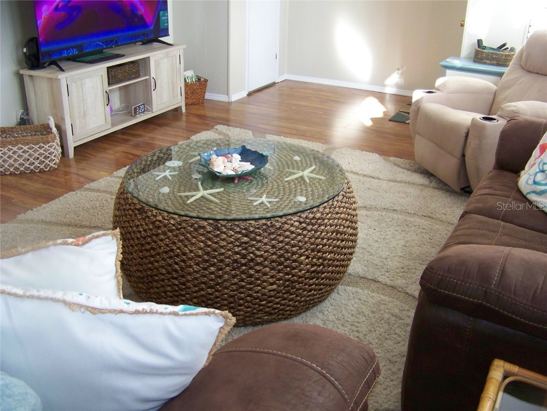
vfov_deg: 39.7
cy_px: 206
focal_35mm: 36
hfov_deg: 51.4
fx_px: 569
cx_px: 274
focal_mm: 5.85
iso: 200
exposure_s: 1/30
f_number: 2.8
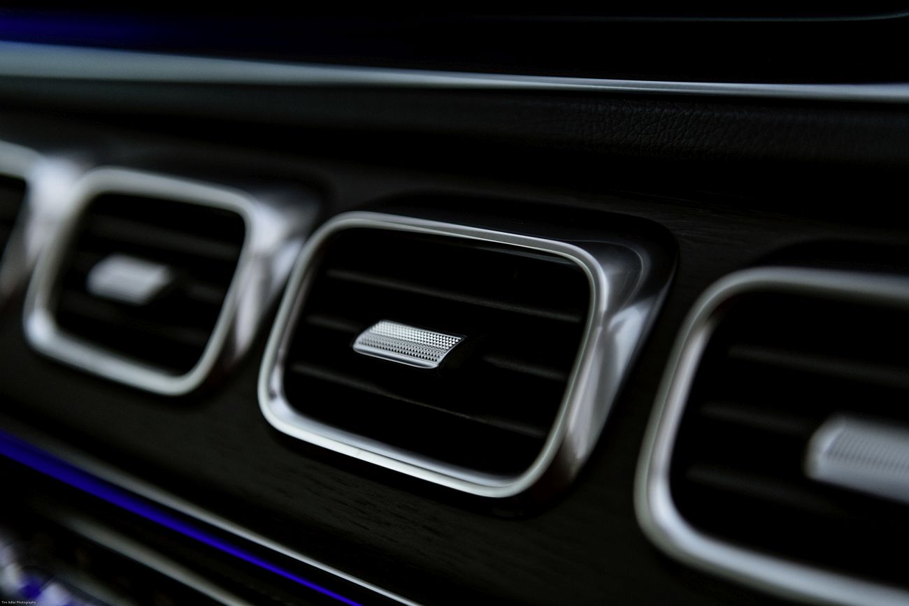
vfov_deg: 24.2
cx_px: 454
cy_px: 303
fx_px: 1414
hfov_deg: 35.6
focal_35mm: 56
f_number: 2.8
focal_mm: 56
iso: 500
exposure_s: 1/60
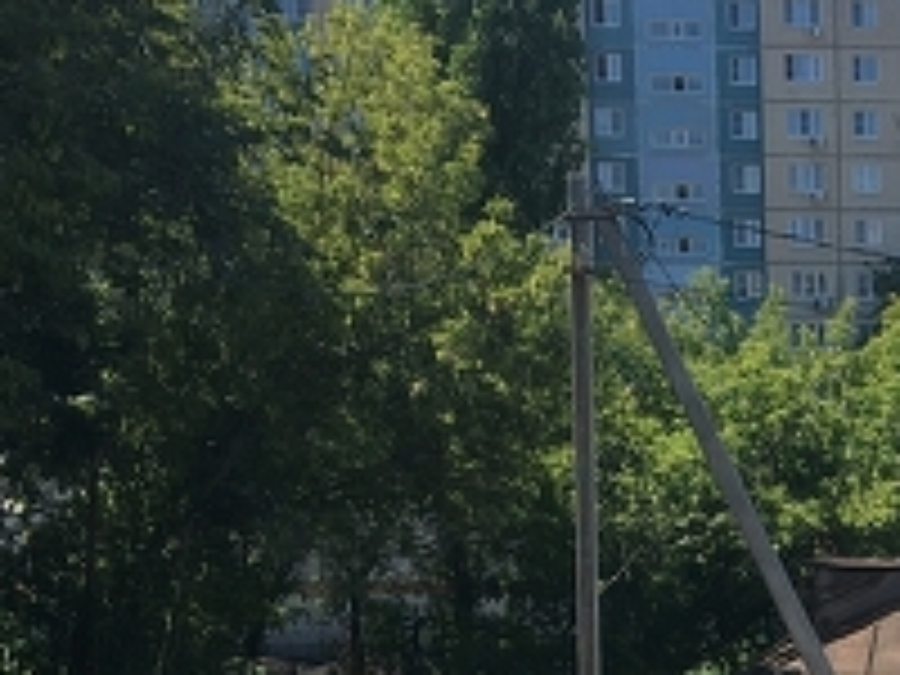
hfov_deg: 19.7
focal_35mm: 93
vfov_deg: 15.3
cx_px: 1102
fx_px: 2418
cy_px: 837
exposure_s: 1/986
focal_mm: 4.15
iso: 25
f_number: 2.2
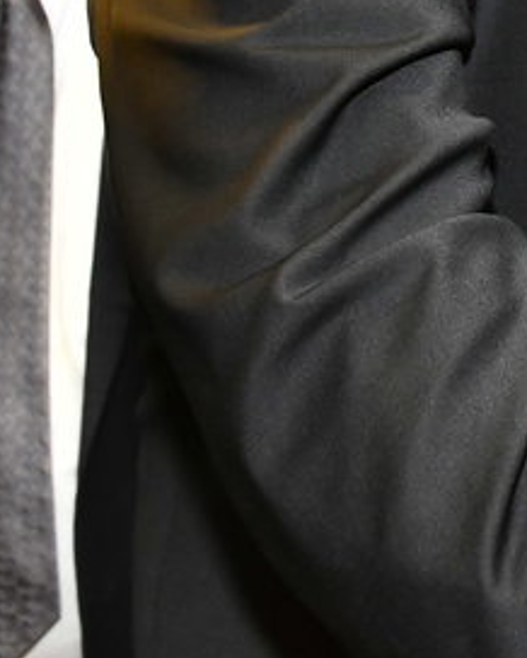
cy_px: -429
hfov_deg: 10.6
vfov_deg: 13.2
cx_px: 1008
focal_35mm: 135
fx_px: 2629
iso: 800
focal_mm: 28
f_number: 5.6
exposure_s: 1/125
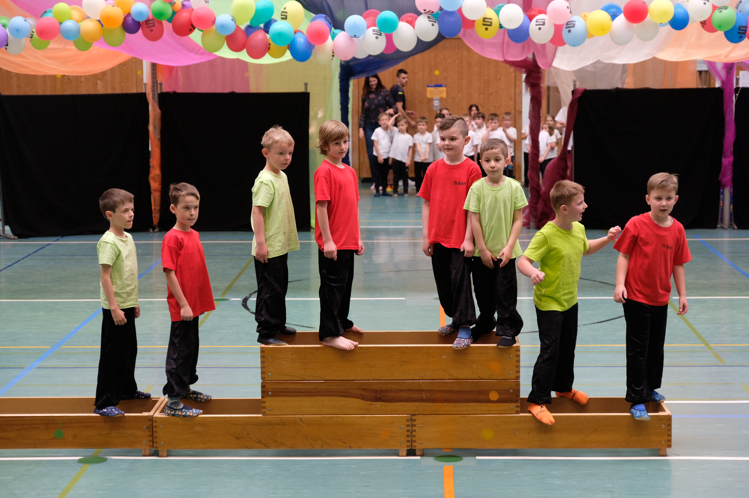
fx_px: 1559
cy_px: 253
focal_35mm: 75
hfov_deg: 27.0
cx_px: 393
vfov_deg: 18.1
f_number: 2.8
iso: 1250
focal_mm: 47
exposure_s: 1/500
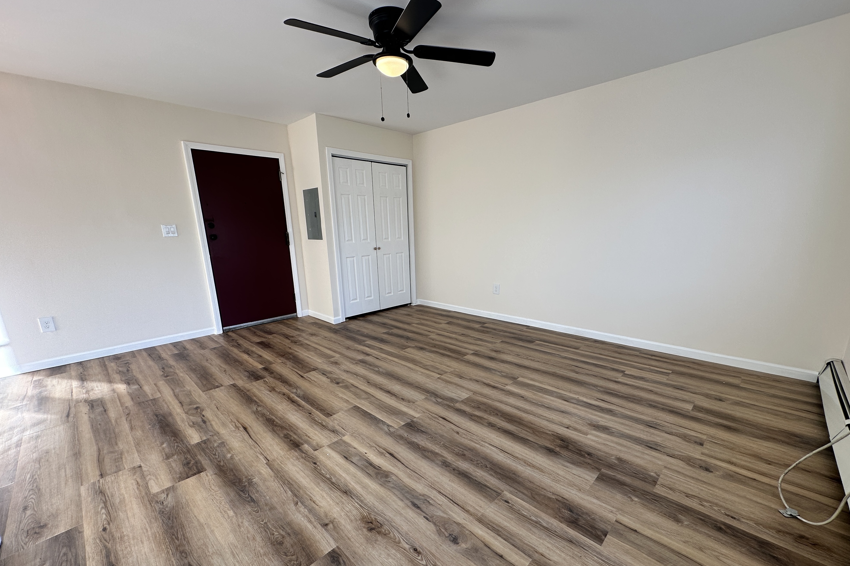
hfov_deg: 100.4
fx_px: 354
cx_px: 436
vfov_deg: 77.1
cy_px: 311
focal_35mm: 15
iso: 40
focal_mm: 2.22
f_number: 2.2
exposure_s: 1/99
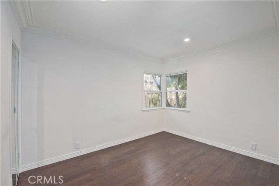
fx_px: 124
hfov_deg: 96.7
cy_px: 93
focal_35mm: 16
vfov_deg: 73.8
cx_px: 140
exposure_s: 1/40
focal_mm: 16
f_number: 7.1
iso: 400
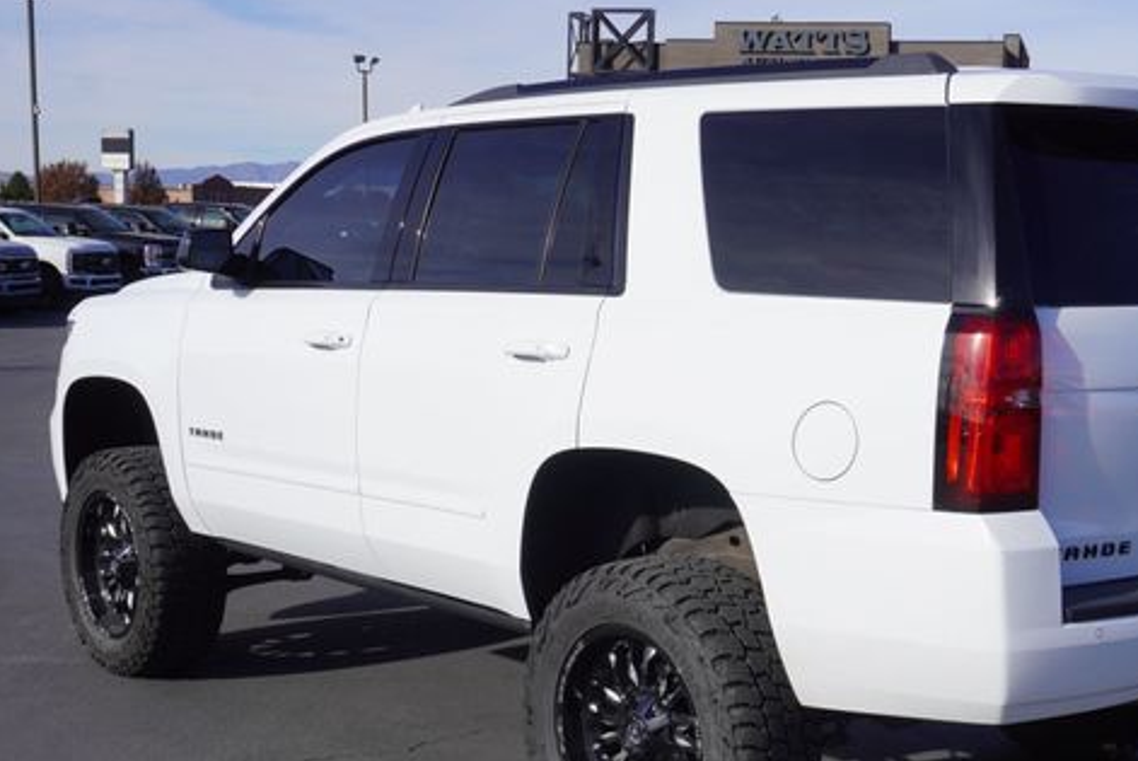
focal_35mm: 53
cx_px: 710
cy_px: 469
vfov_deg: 25.5
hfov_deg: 37.3
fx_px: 1677
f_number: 11
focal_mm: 26
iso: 100
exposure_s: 1/200
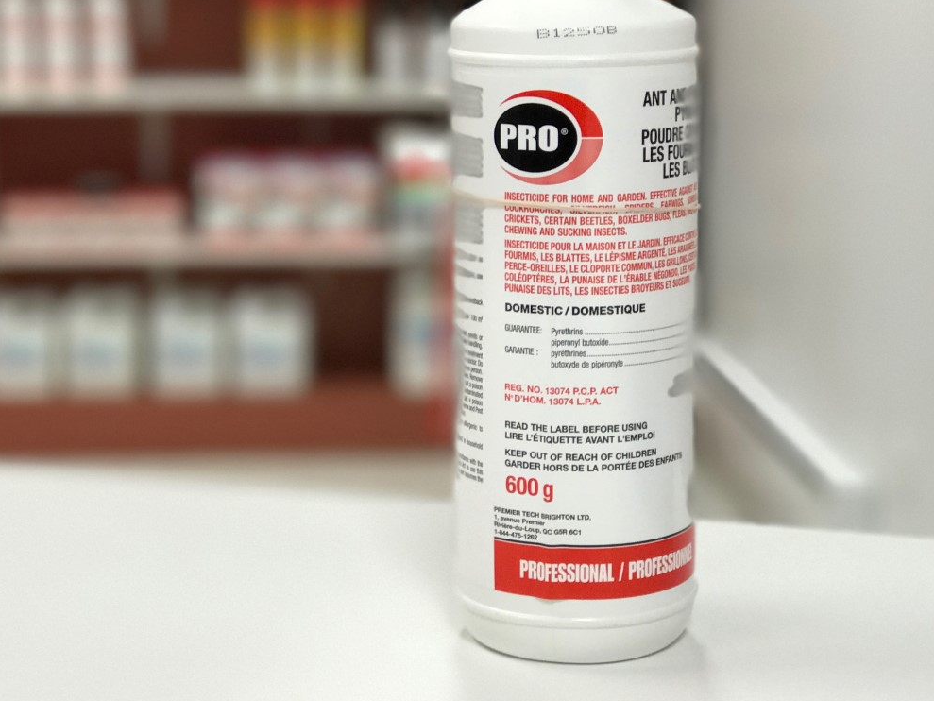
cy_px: 235
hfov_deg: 23.5
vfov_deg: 17.7
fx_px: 2240
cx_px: 376
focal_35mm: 83
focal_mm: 6.6
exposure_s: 1/60
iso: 100
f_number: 2.8
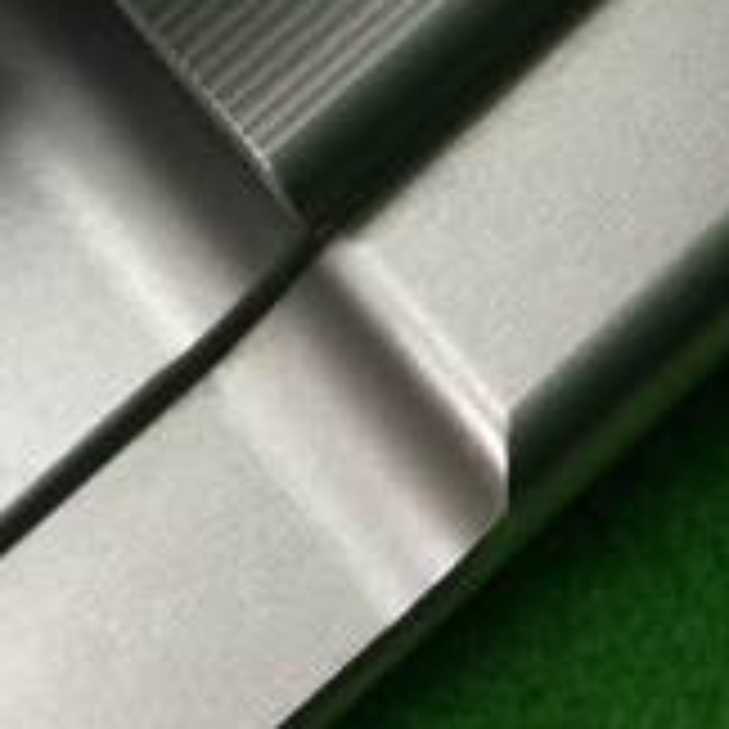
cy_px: -346
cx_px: 346
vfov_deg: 15.0
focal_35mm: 108
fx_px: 2573
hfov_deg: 16.1
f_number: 2.4
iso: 64
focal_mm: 3.3
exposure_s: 1/30
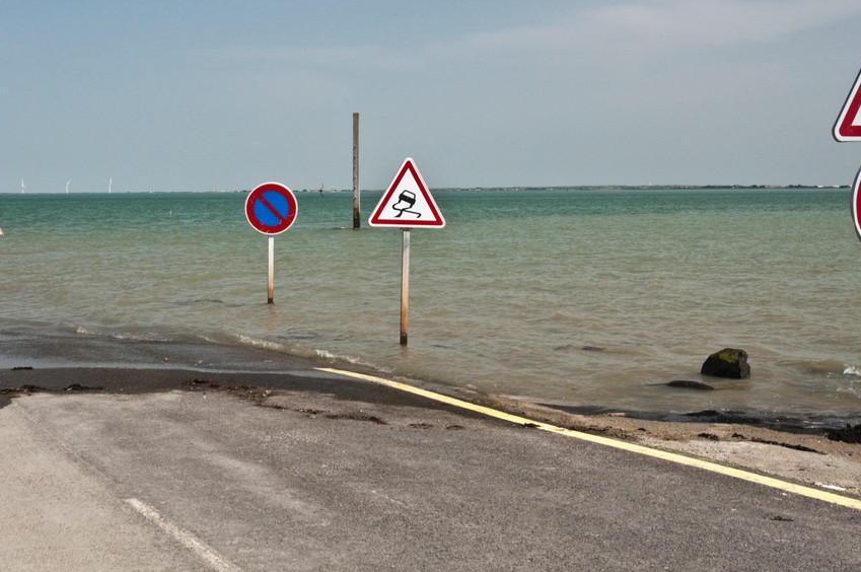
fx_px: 1266
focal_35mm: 53
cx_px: 366
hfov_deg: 37.5
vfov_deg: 25.4
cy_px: 224
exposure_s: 1/250
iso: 200
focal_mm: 24
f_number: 8
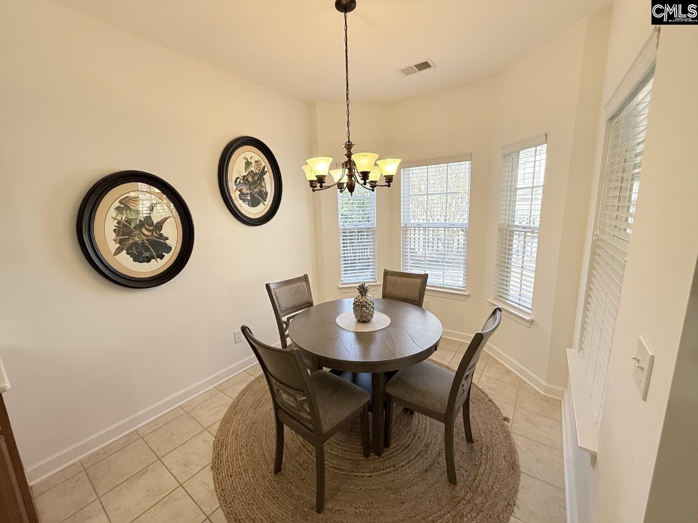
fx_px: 282
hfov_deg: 102.1
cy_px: 262
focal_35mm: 14
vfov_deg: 85.7
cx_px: 349
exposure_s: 1/120
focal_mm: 2.22
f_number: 2.2
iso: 100
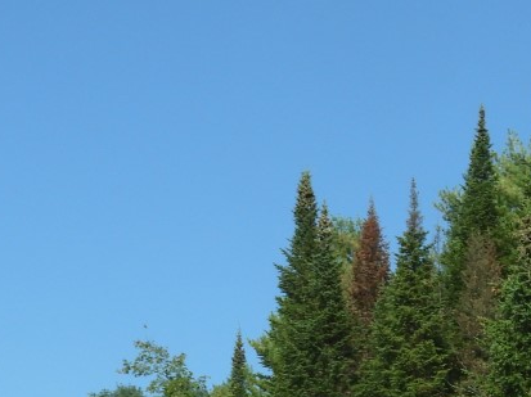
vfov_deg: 7.7
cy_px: 365
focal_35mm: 192
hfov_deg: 10.3
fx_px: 2943
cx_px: 211
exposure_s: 1/800
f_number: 4
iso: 100
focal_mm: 9.9
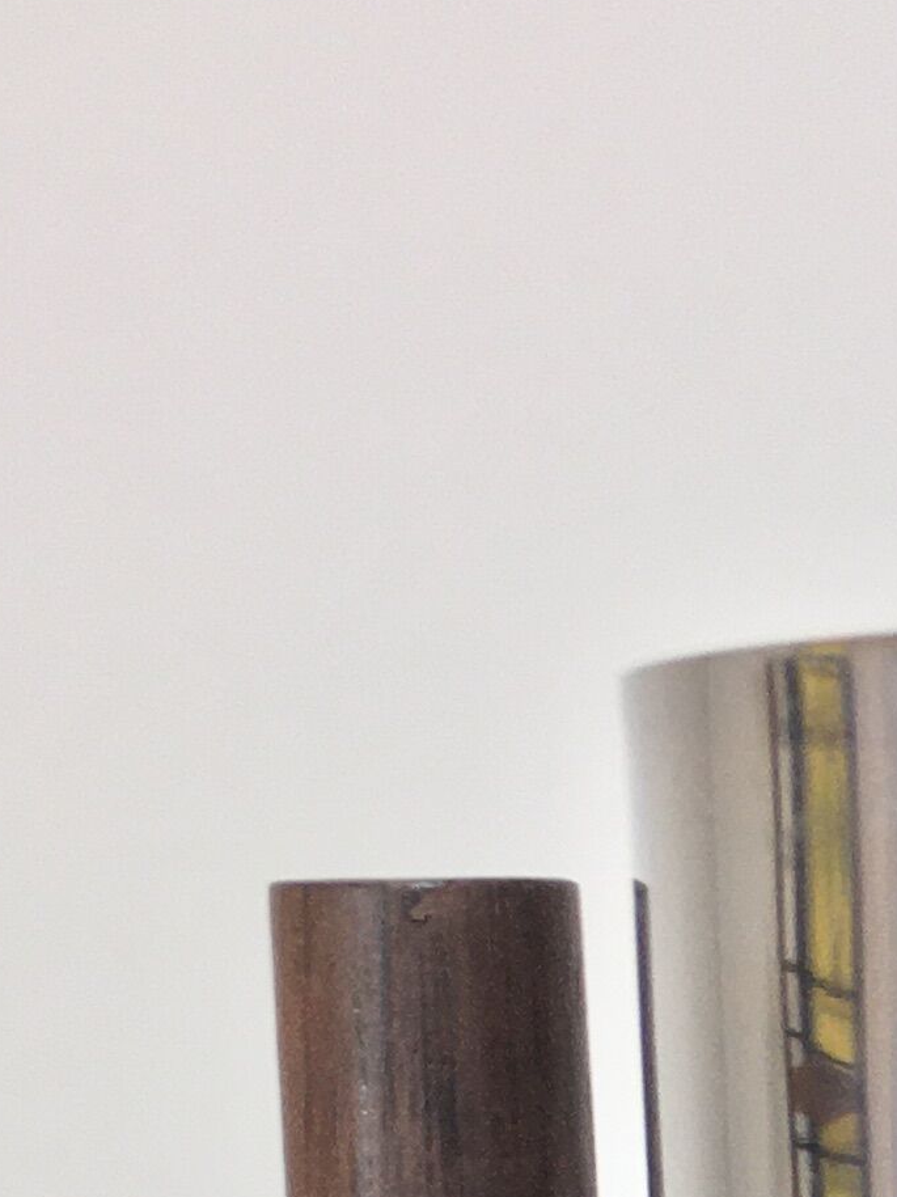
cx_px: 1333
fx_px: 4425
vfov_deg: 13.5
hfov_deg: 11.1
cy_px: 2306
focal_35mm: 128
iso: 32
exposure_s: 1/33
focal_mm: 4.15
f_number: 2.2
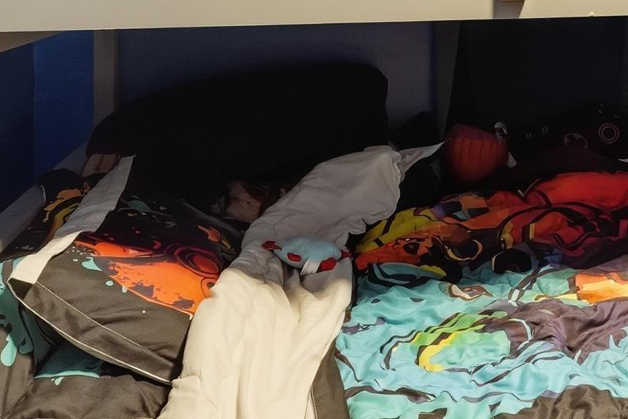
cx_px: 640
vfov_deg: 26.3
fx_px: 837
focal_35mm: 48
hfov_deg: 36.6
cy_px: -17
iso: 640
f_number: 9
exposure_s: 1/13
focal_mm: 10
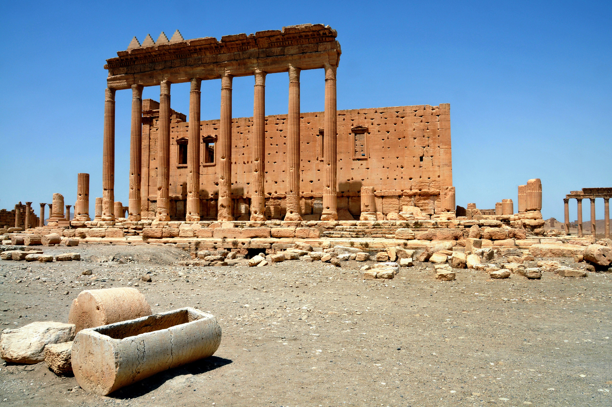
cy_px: 204
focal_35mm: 27
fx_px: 458
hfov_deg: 67.4
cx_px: 306
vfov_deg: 47.8
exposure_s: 1/200
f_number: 16
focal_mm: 18
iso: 200
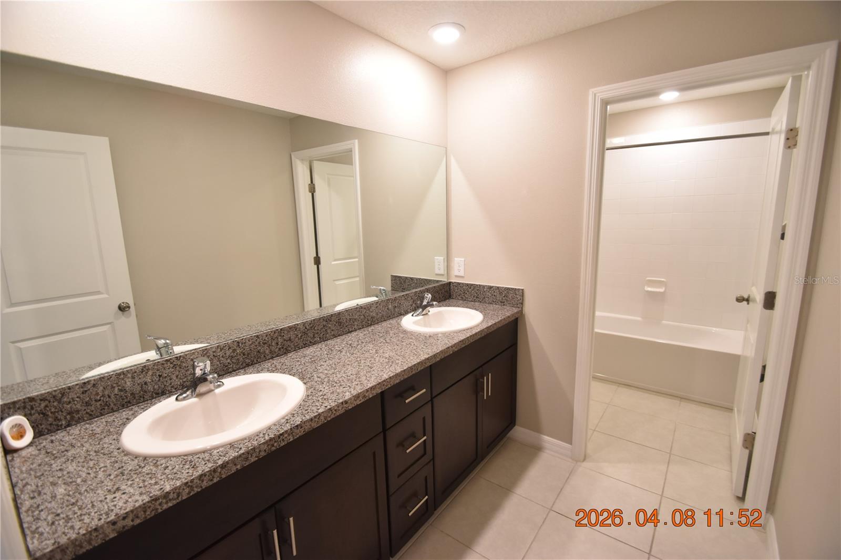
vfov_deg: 77.3
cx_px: 420
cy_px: 280
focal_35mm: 15
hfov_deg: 100.4
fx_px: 350
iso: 800
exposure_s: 1/45
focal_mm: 10
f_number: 3.5
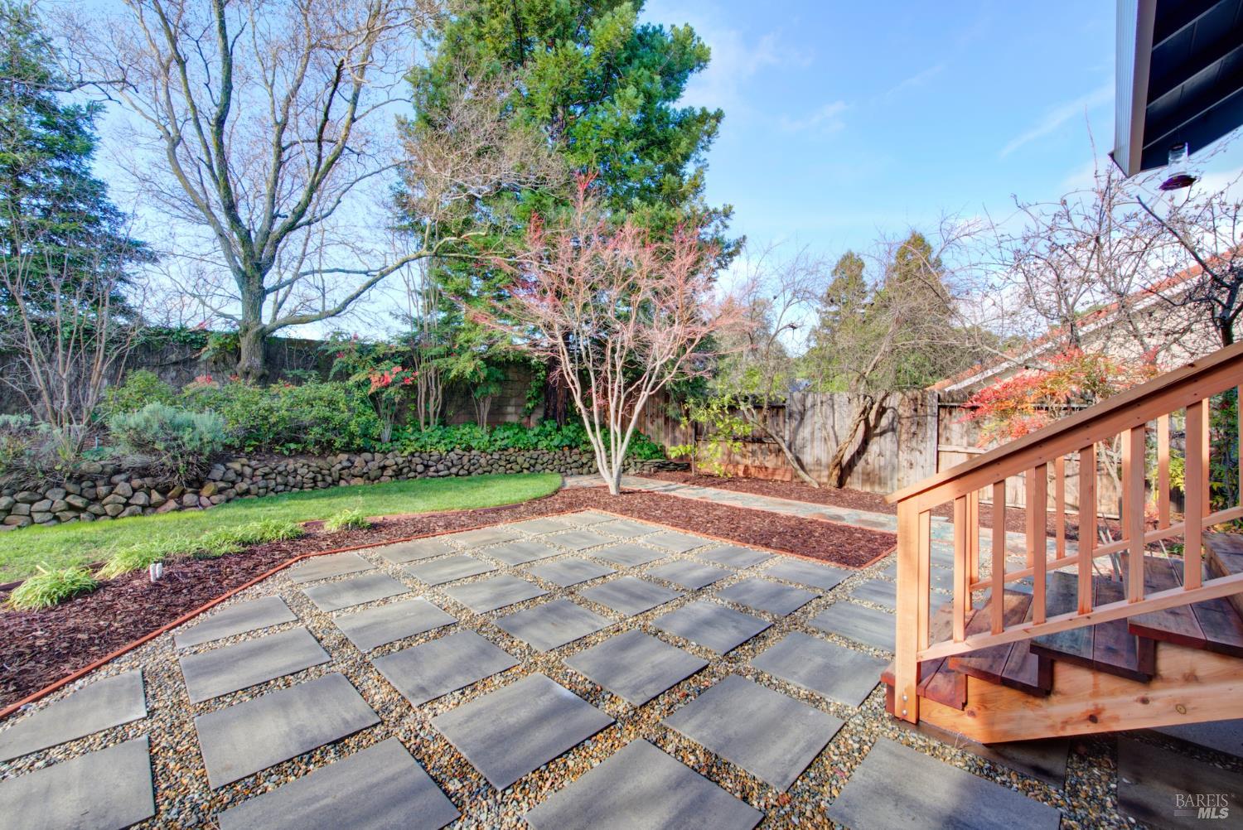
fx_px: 484
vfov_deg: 81.3
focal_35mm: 14
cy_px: 415
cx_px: 622
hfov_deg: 104.2
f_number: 14
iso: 100
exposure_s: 1/25
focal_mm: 14
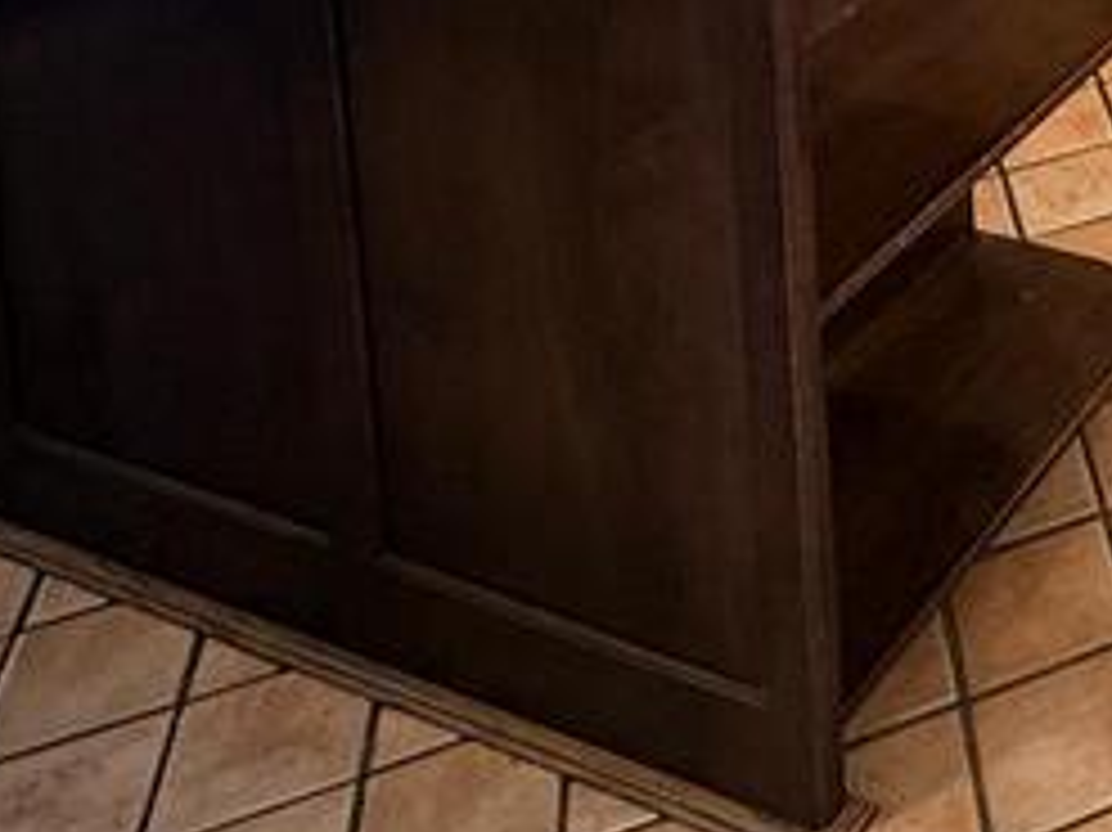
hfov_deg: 26.5
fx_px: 1862
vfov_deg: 18.6
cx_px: 1553
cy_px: -729
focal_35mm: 58
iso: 250
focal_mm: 2.22
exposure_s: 1/120
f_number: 2.2
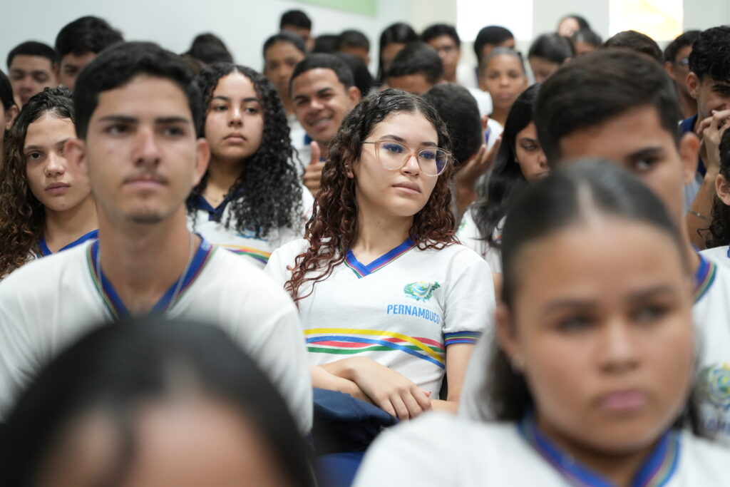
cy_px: 244
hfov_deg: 19.6
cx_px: 365
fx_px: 2109
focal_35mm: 104
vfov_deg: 13.2
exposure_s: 1/125
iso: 3200
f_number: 4
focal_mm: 104
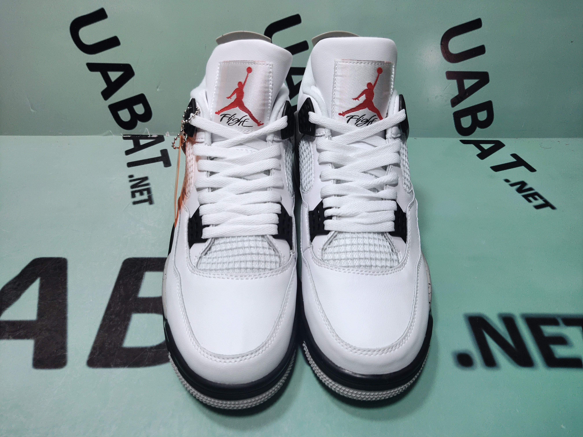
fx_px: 505
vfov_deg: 46.8
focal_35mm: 30
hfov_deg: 60.0
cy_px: 218
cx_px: 292
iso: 65
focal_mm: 4.35
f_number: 1.79
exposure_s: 1/100
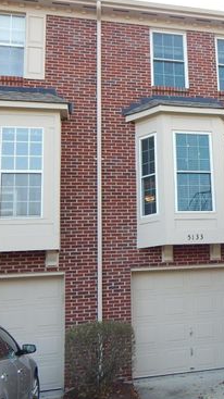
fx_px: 487
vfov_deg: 44.6
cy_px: 197
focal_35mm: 46
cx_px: 263
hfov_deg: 23.8
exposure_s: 1/125
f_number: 3.2
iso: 125
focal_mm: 5.6
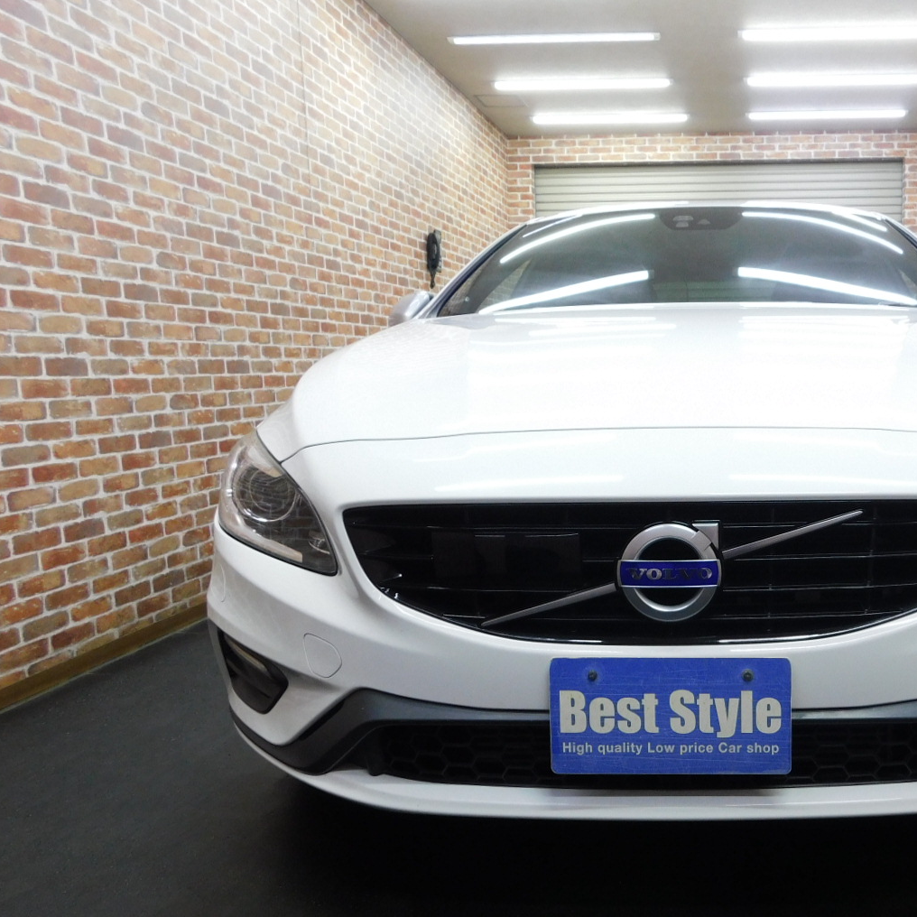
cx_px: 705
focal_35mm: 32
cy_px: 520
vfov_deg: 51.0
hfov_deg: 48.8
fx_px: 959
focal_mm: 4
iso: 220
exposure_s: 1/30
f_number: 3
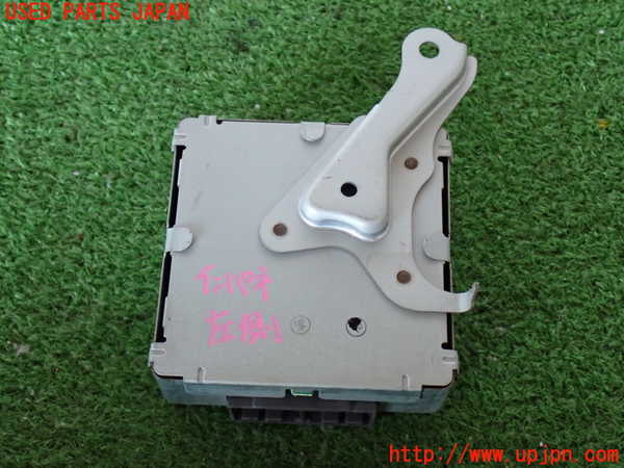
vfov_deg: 27.0
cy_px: 234
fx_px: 973
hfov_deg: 35.5
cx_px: 312
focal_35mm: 54
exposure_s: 1/50
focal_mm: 9.65
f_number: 3.3
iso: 800
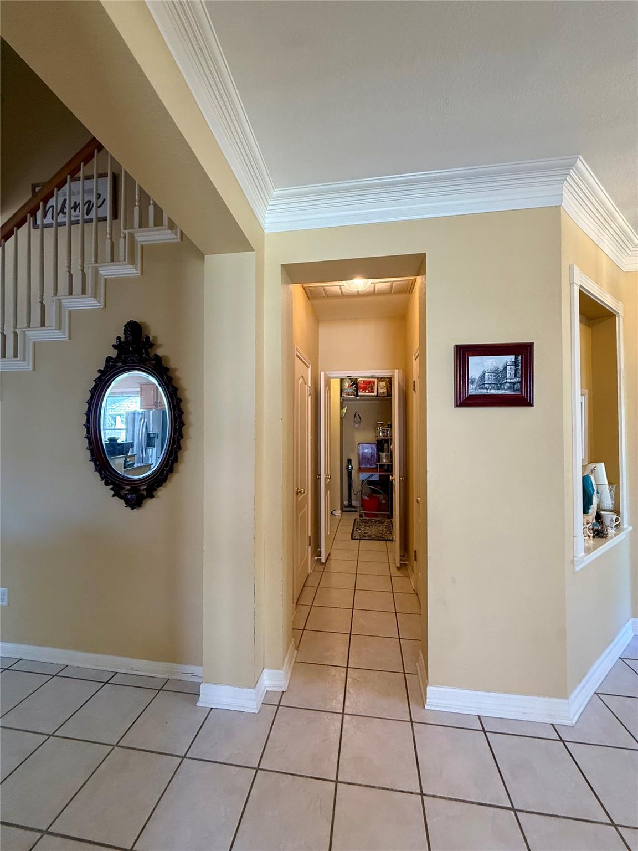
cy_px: 426
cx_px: 319
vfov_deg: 102.1
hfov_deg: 85.7
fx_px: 344
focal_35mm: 14
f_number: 2.2
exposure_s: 1/60
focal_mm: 2.22
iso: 250
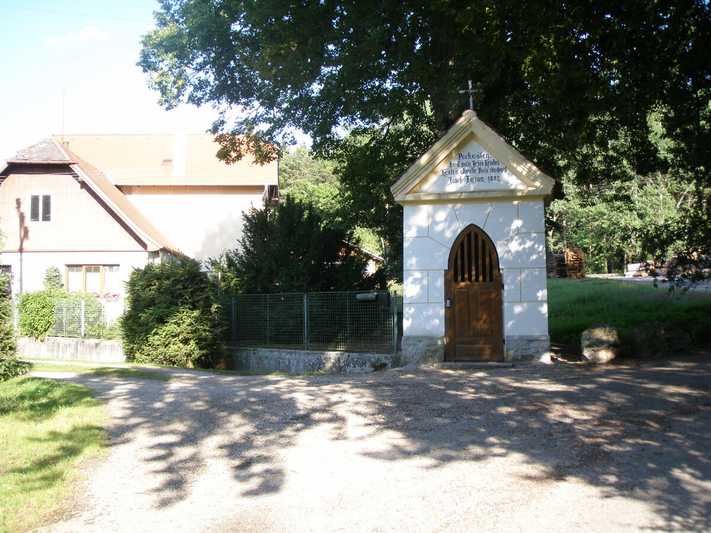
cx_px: 356
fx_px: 781
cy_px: 266
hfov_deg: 49.0
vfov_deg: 37.7
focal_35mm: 38
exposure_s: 1/80
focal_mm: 6.7
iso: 50
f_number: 3.5
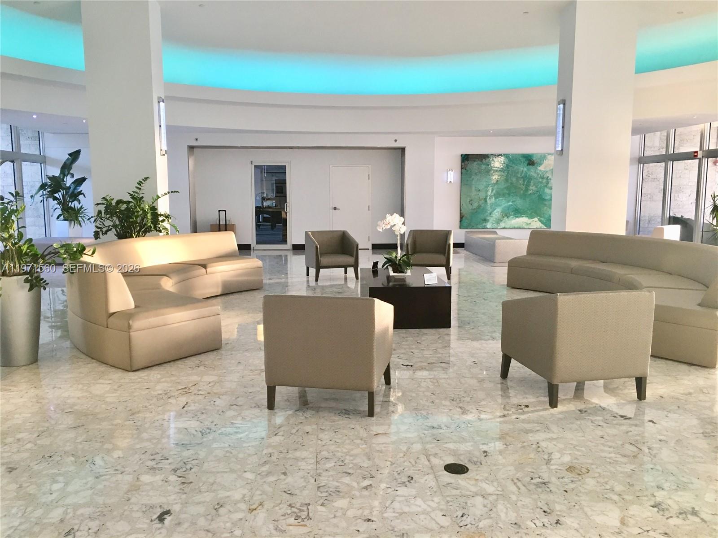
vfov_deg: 48.2
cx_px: 359
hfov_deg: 61.7
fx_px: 602
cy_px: 269
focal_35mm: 29
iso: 100
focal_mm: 4.15
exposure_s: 1/30
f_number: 2.2
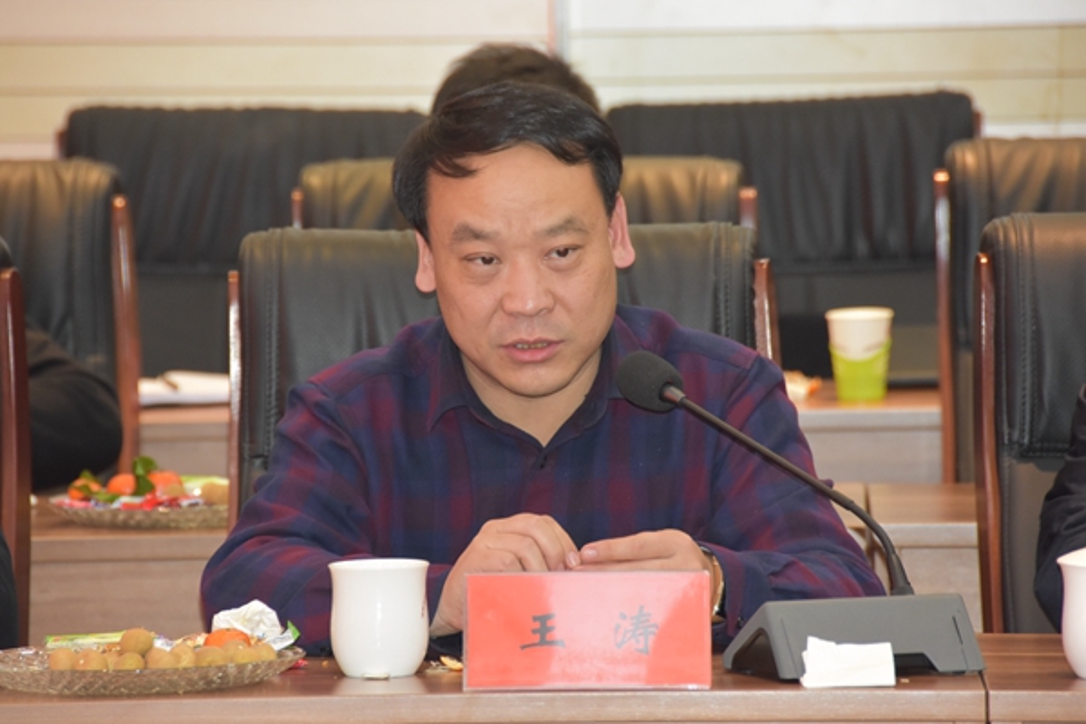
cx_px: 543
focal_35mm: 300
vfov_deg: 4.6
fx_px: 9049
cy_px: 362
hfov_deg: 6.9
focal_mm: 200
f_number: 5.6
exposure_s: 1/60
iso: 2000
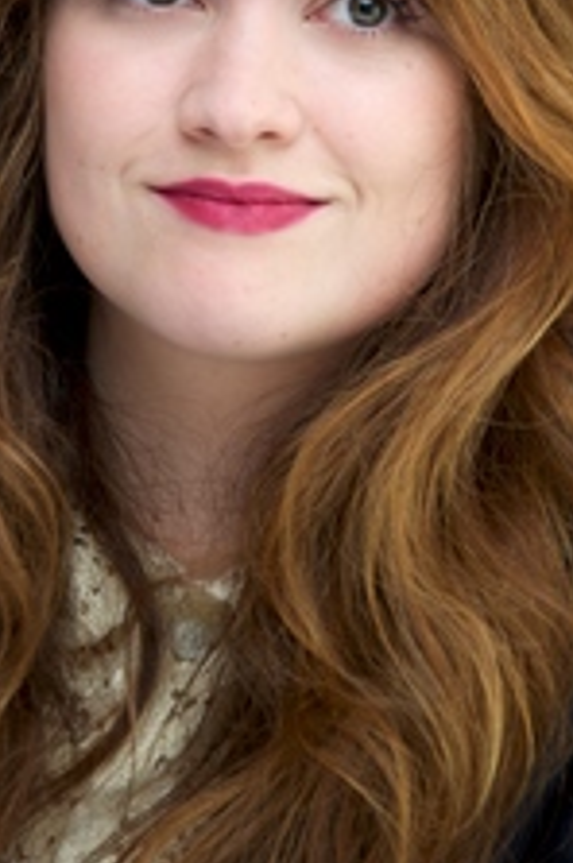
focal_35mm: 449
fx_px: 10752
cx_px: 248
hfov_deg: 3.1
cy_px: 255
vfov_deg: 4.6
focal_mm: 250
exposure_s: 1/60
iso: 500
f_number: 5.6
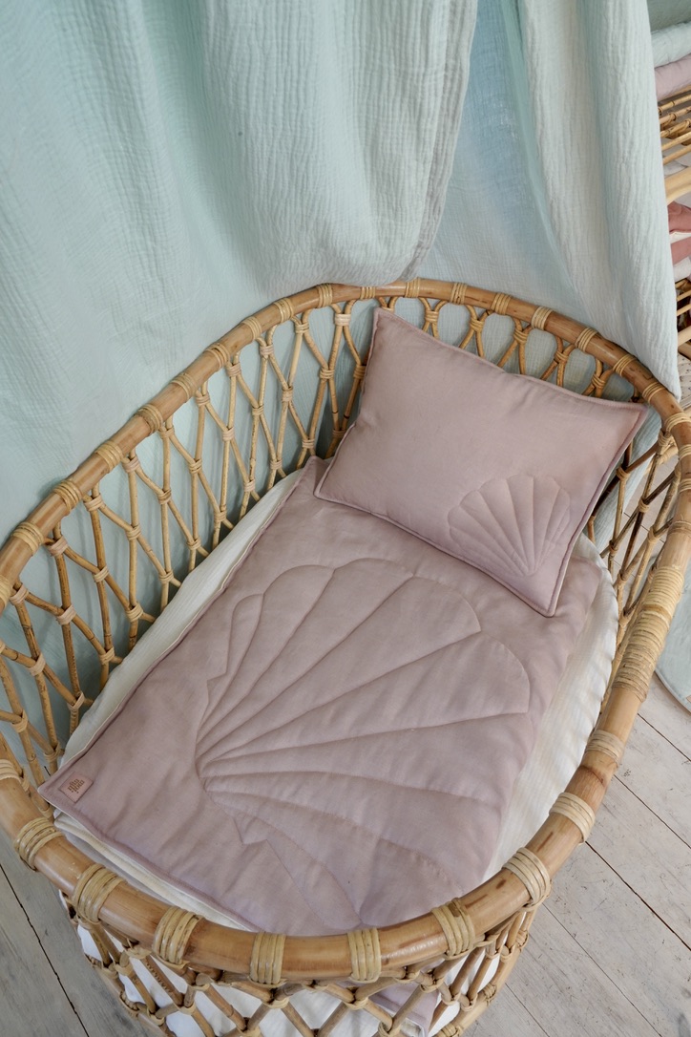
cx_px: 346
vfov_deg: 65.5
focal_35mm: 28
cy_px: 518
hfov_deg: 46.4
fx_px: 806
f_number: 20
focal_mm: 28
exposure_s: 1/8
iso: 800
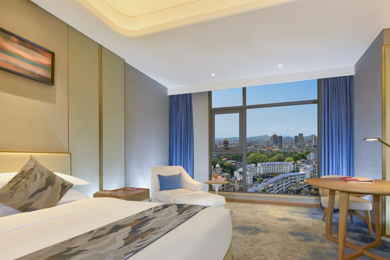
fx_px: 195
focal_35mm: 18
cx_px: 221
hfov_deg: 89.5
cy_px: 157
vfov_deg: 66.7
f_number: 7.1
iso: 100
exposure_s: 1/8
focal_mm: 14
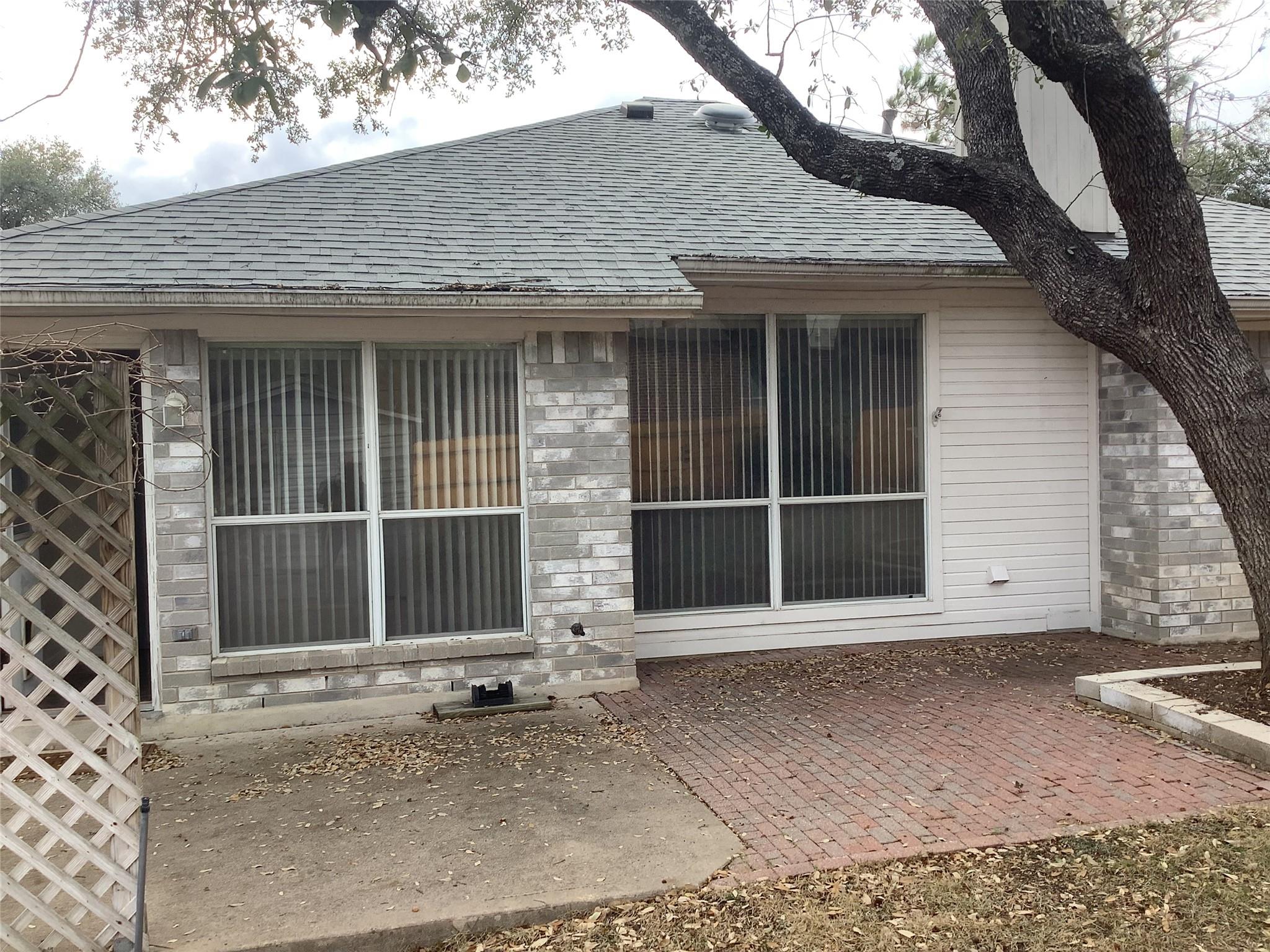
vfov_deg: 45.4
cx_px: 635
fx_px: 1137
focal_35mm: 31
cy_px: 476
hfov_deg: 58.4
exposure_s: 1/140
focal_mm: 3.3
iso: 25
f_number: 2.4
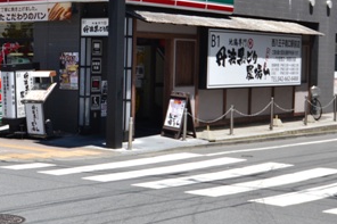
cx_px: 42
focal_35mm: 73
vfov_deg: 18.6
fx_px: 683
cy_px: 65
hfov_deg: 26.9
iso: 400
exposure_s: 1/320
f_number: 10
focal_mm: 24
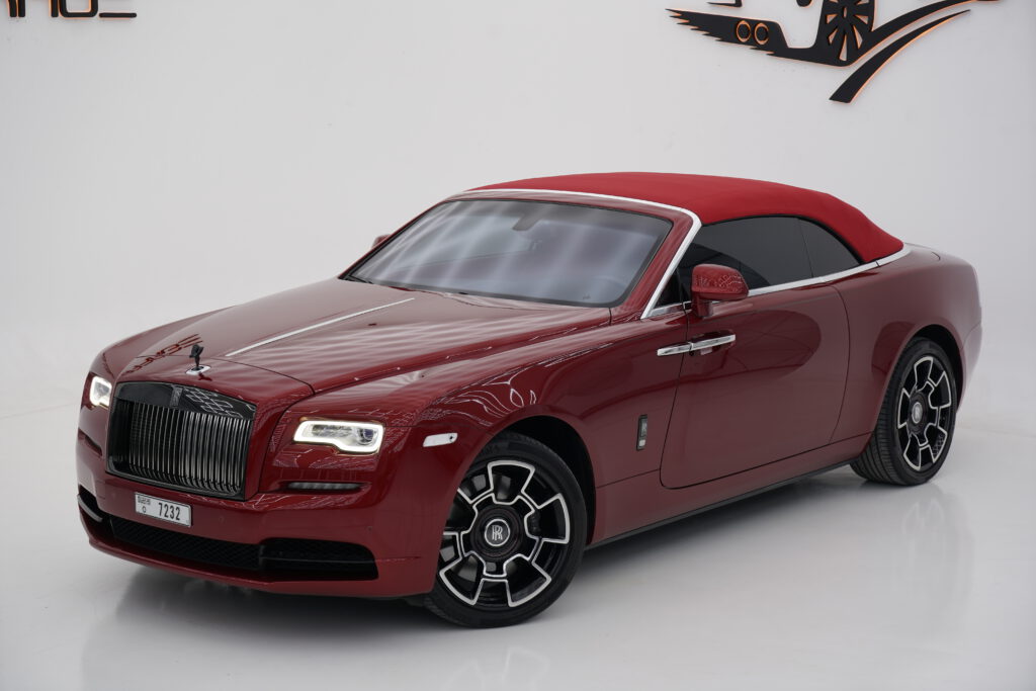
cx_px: 518
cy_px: 346
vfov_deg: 19.5
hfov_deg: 28.8
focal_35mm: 70
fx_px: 2015
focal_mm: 70
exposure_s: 1/200
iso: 200
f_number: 5.6
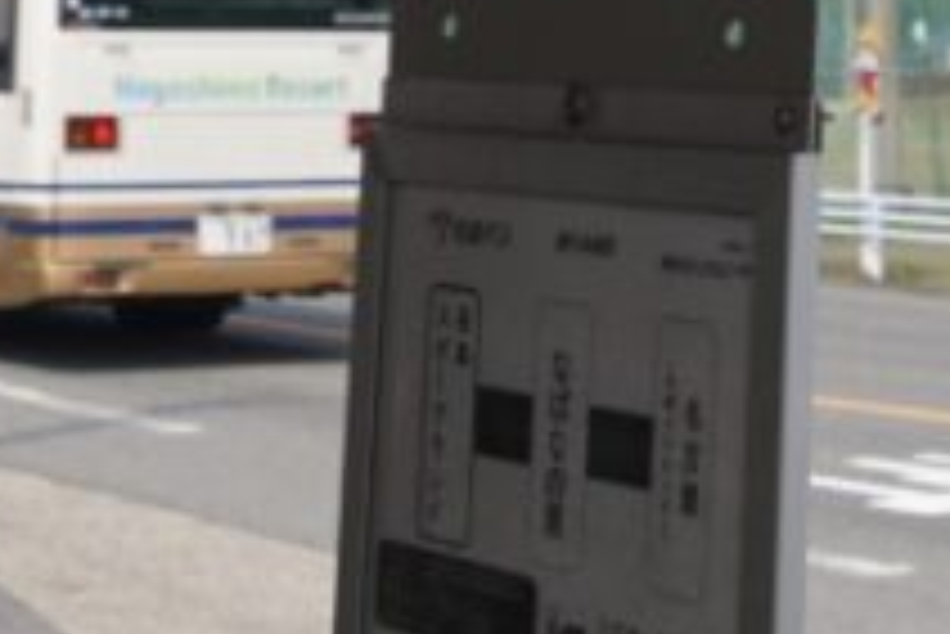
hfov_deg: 15.6
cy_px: -549
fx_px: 3459
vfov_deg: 9.9
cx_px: 734
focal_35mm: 131
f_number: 8
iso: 100
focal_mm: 18
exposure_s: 1/200
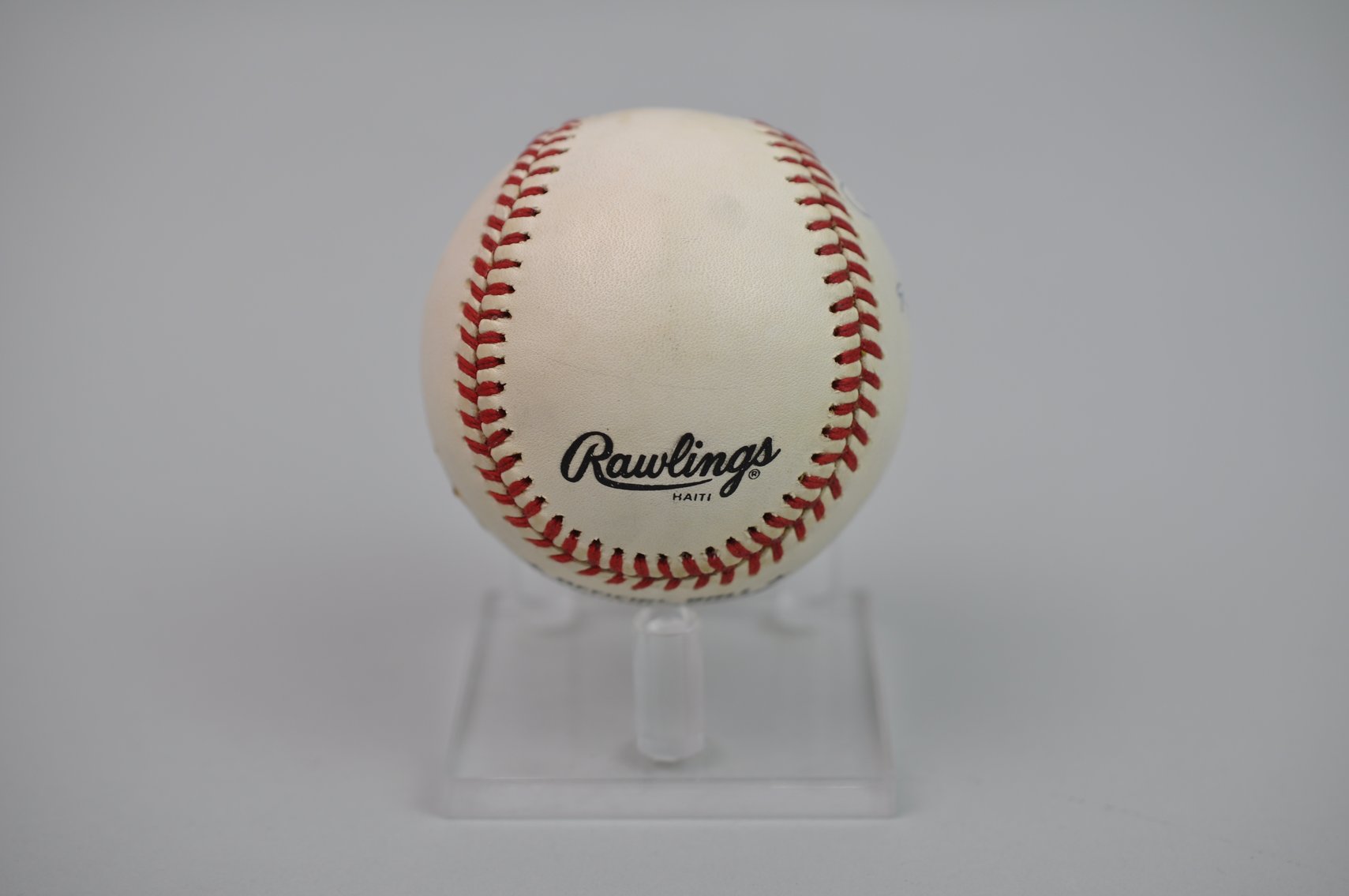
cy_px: 448
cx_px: 674
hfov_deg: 33.4
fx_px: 2246
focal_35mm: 60
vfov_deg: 22.6
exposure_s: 1/60
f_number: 4
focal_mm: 40
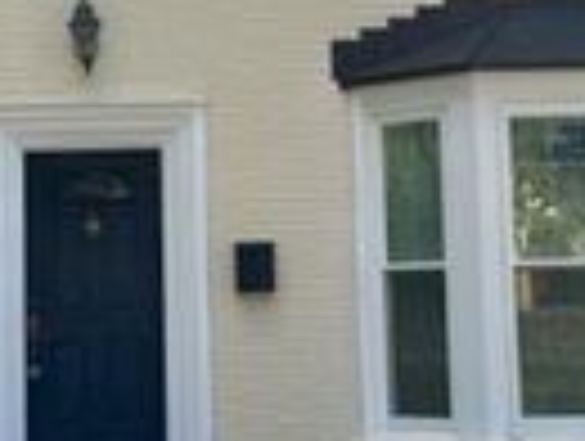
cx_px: 252
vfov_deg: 16.1
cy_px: 146
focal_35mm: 92
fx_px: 1558
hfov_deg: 21.3
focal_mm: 6.86
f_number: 1.78
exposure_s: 1/2110
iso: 80
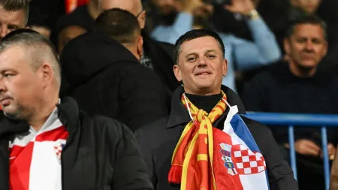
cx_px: 206
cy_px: 152
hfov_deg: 6.1
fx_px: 3172
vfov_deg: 3.4
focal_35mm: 354
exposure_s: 1/500
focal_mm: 200
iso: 3200
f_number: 2.8
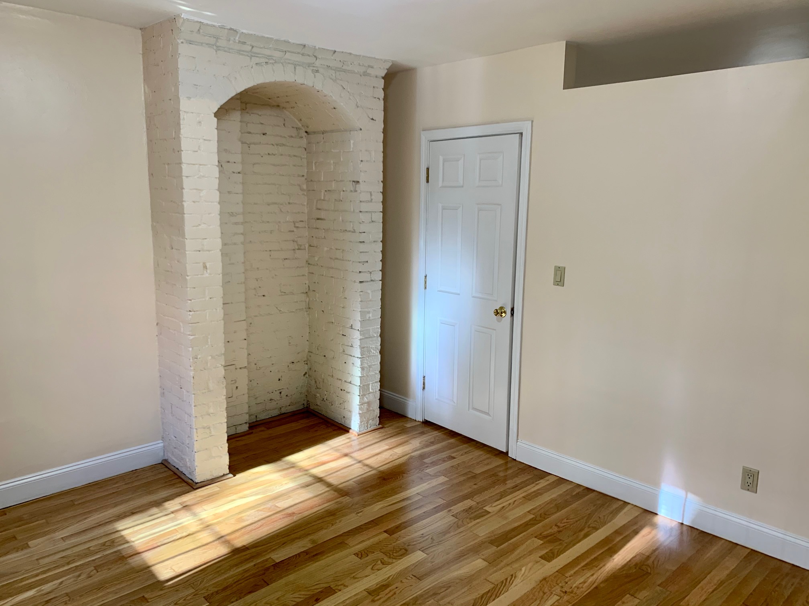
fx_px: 608
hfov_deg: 67.3
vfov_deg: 53.1
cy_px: 303
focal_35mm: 26
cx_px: 404
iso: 64
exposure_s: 1/60
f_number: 1.8
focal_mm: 4.25
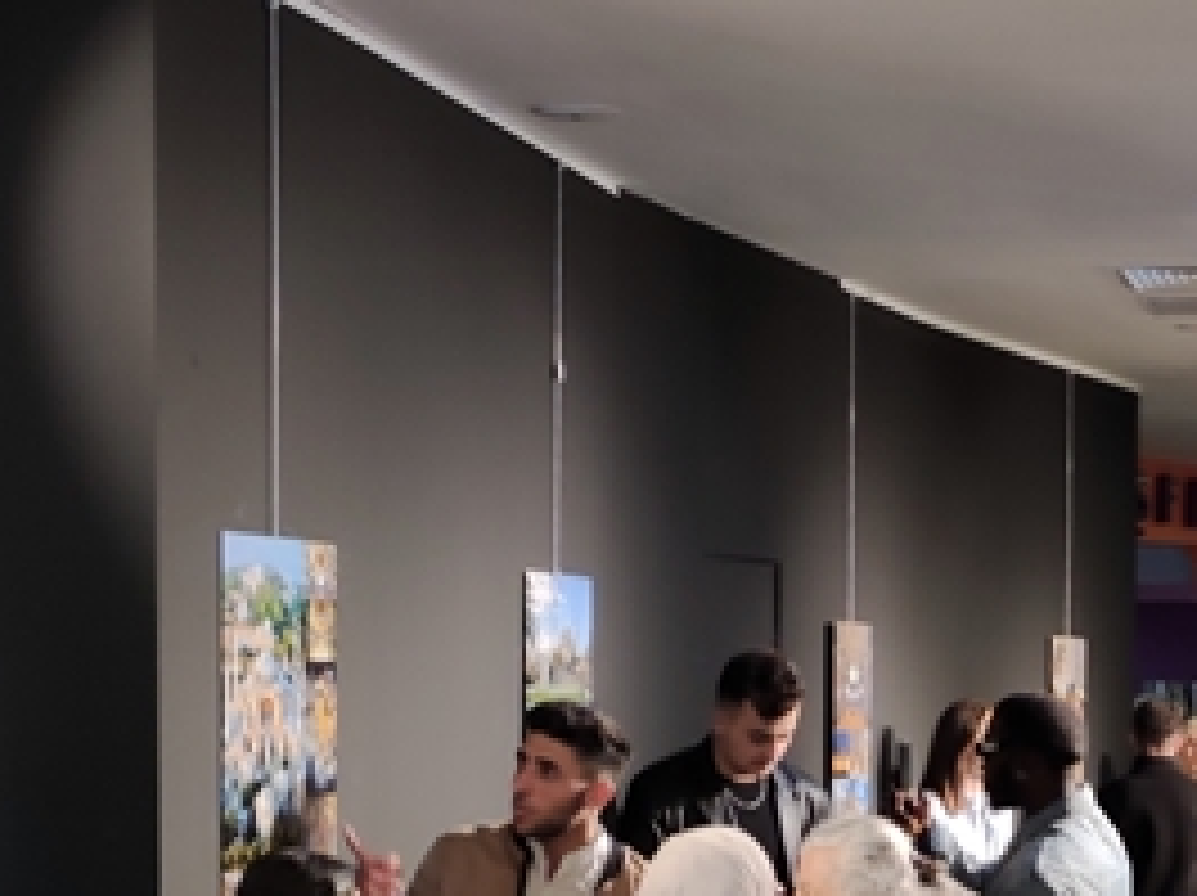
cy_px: 828
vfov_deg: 22.3
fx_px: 2211
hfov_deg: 29.9
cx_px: 868
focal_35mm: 64
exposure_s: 1/50
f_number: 1.79
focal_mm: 4.74
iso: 310
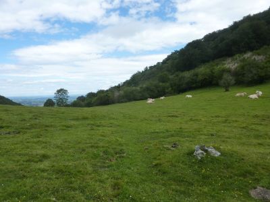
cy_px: 101
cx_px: 135
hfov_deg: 69.4
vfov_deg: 54.9
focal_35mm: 25
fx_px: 195
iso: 125
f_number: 4
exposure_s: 1/500
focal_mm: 4.1
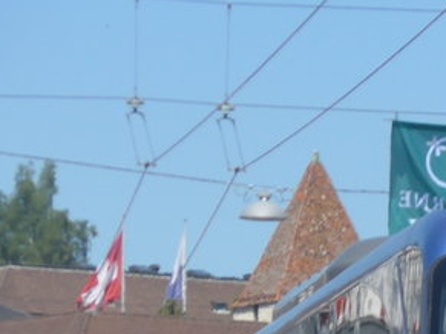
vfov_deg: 2.7
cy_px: 663
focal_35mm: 544
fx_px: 7006
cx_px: 785
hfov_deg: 3.6
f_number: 5.3
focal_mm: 25.7
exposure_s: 1/400
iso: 80
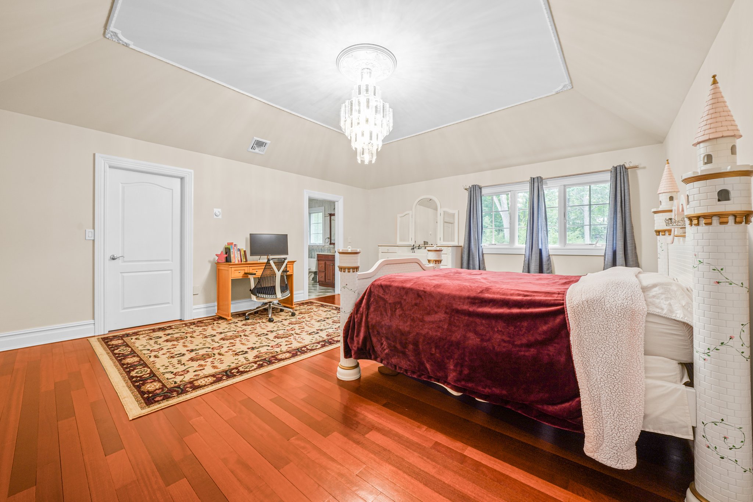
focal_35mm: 13
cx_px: 376
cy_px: 251
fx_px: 272
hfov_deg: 108.3
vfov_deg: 85.4
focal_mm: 13
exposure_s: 1/5
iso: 400
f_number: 8
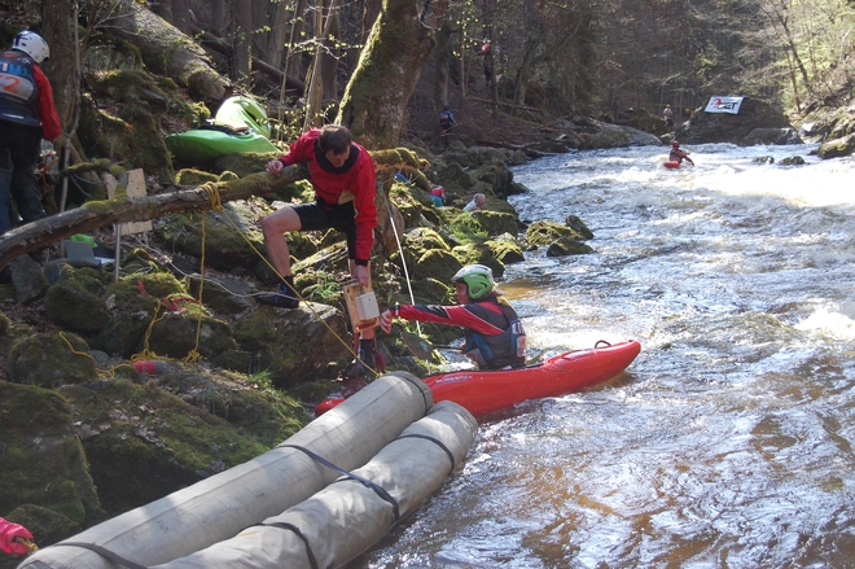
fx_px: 1602
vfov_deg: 20.1
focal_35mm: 68
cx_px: 428
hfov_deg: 29.9
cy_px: 284
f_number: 5.3
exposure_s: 1/400
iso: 800
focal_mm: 45
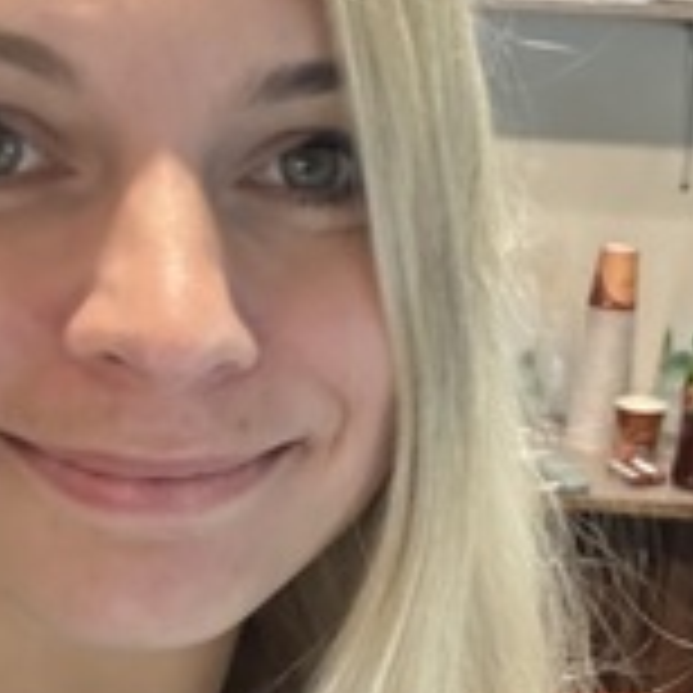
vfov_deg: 24.5
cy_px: 580
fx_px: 1563
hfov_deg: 25.0
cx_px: 302
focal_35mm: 69
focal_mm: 2.69
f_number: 1.9
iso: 500
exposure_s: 1/25
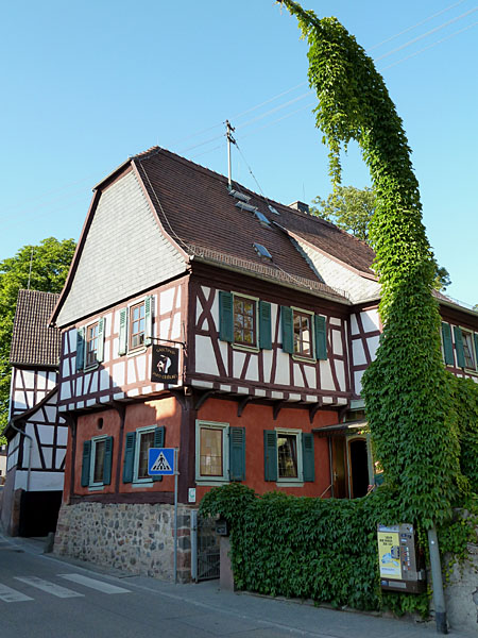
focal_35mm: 32
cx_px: 239
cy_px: 319
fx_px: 589
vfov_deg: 56.8
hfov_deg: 44.2
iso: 125
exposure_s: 1/160
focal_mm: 5.3
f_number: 4
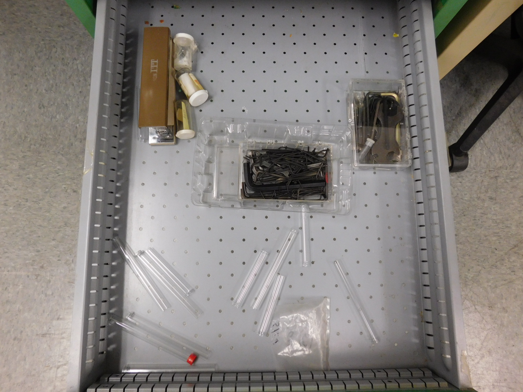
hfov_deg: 73.9
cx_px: 262
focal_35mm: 23
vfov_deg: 58.9
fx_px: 347
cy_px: 196
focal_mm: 4
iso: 250
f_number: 3
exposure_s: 1/30
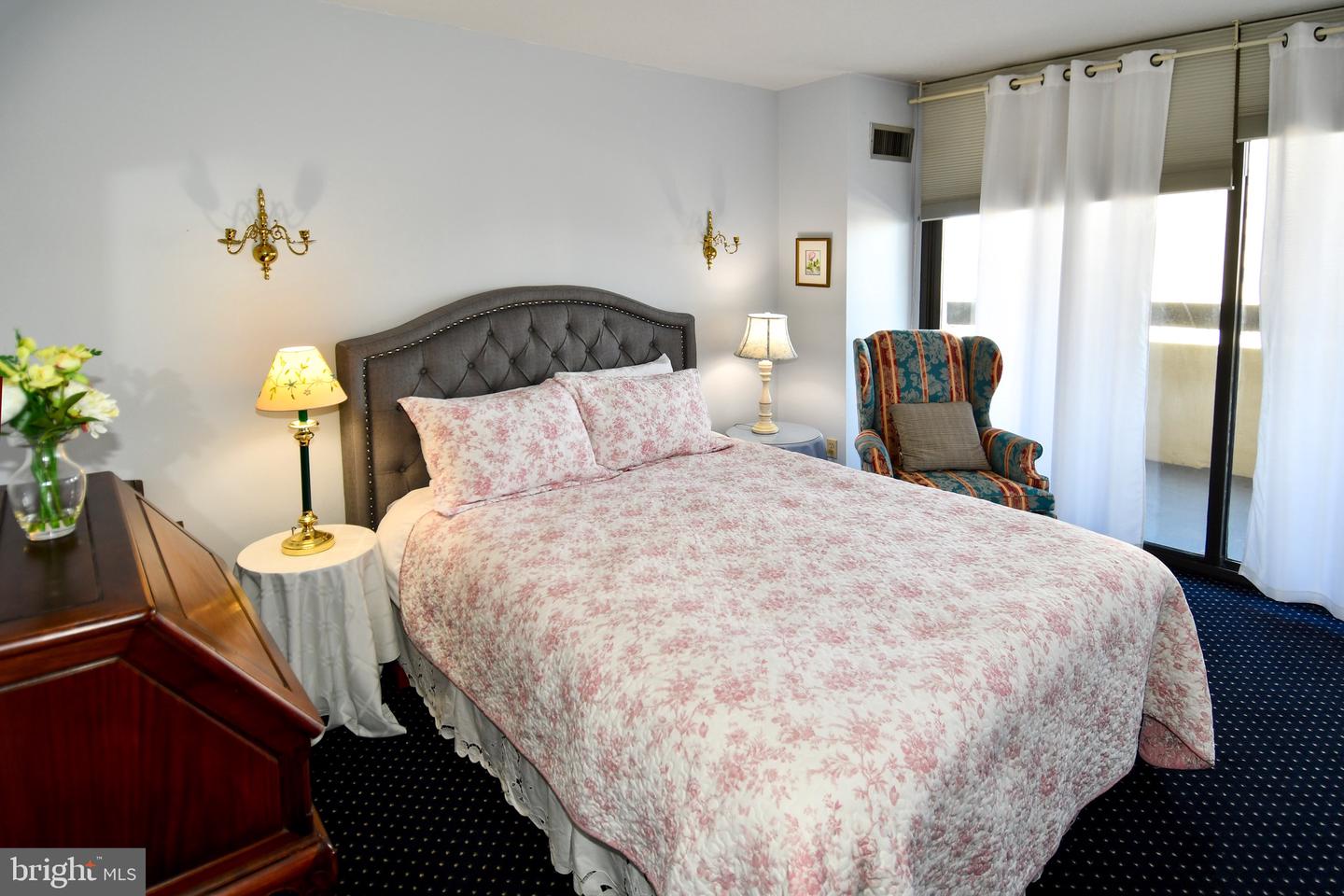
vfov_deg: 67.4
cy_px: 448
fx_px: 672
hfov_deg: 90.0
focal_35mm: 18
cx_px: 672
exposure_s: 1/80
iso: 200
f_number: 4.5
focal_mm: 12
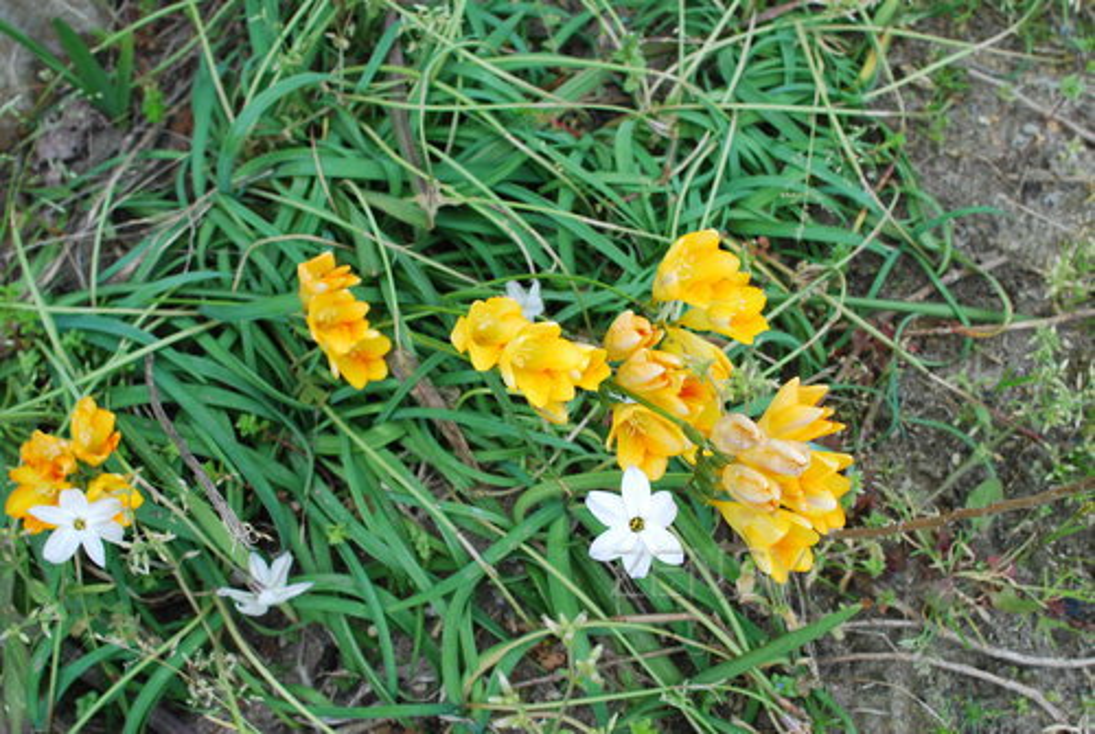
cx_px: 548
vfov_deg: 37.0
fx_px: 1097
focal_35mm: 36
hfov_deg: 53.1
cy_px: 367
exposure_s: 1/60
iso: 160
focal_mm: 24
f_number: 7.1
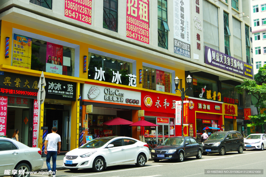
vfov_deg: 31.8
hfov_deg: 46.4
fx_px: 310
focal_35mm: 42
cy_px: 88
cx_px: 133
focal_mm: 28
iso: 200
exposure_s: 1/125
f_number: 8
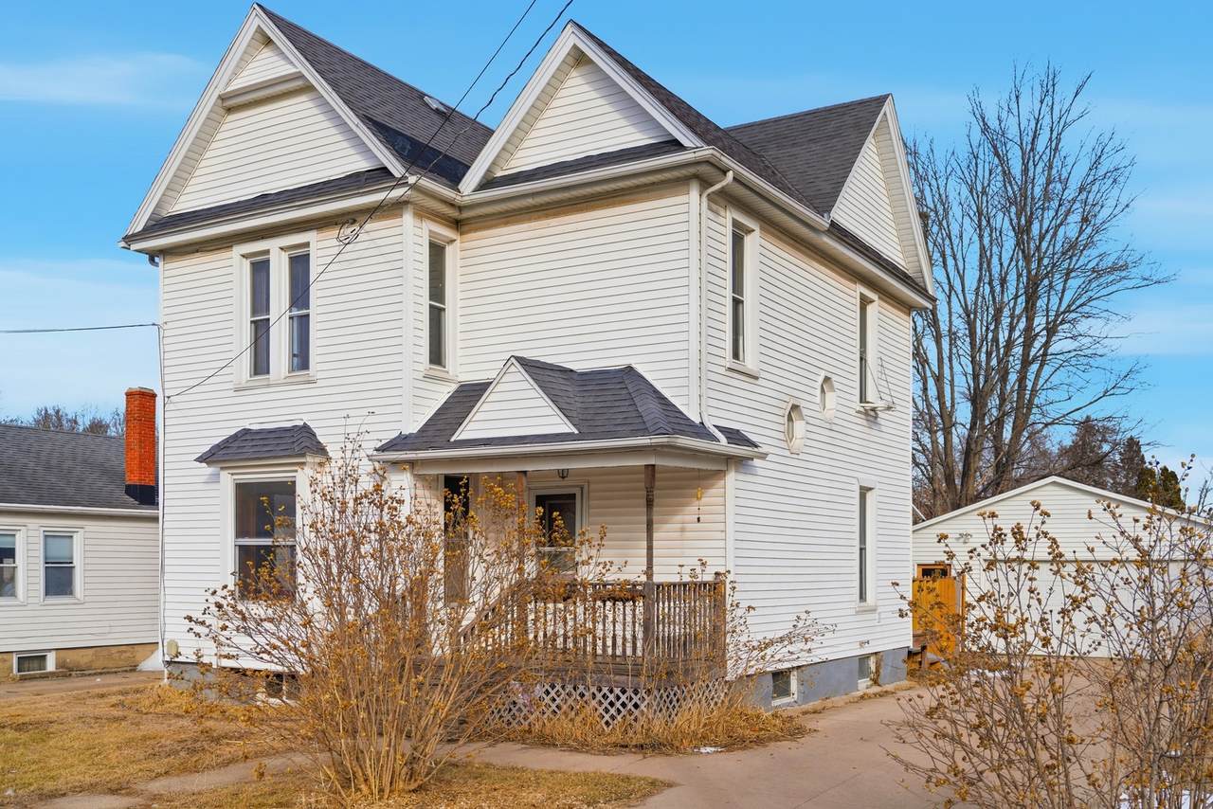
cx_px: 606
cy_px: 404
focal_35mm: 33
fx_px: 1112
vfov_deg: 40.0
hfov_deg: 57.2
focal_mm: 33
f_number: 2.8
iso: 100
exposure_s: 1/8000
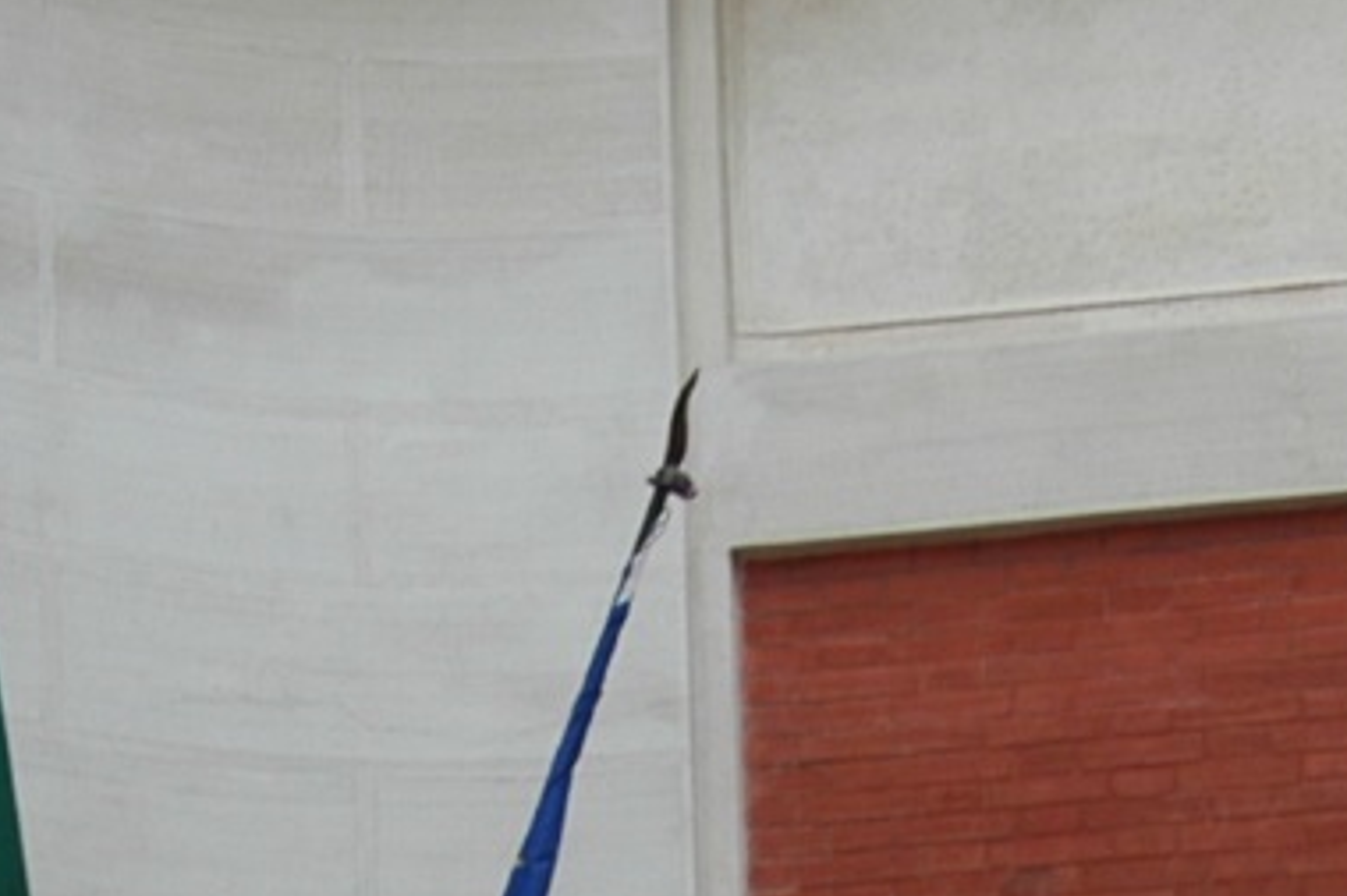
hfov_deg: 9.7
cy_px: 2380
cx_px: 493
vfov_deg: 6.1
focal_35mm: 212
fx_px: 7929
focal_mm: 24
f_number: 6.3
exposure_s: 1/160
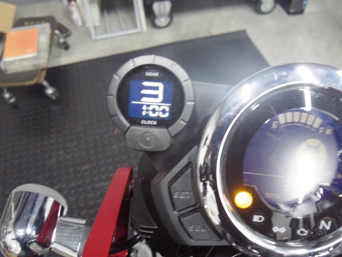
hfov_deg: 55.4
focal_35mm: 33
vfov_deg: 42.9
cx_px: 171
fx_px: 326
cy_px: 128
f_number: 3.2
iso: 1600
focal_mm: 7.1
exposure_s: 1/50
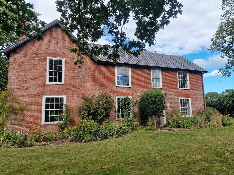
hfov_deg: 73.9
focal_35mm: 23
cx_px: 117
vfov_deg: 58.9
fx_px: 155
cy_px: 88
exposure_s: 1/602
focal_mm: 6.4
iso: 50
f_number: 1.8
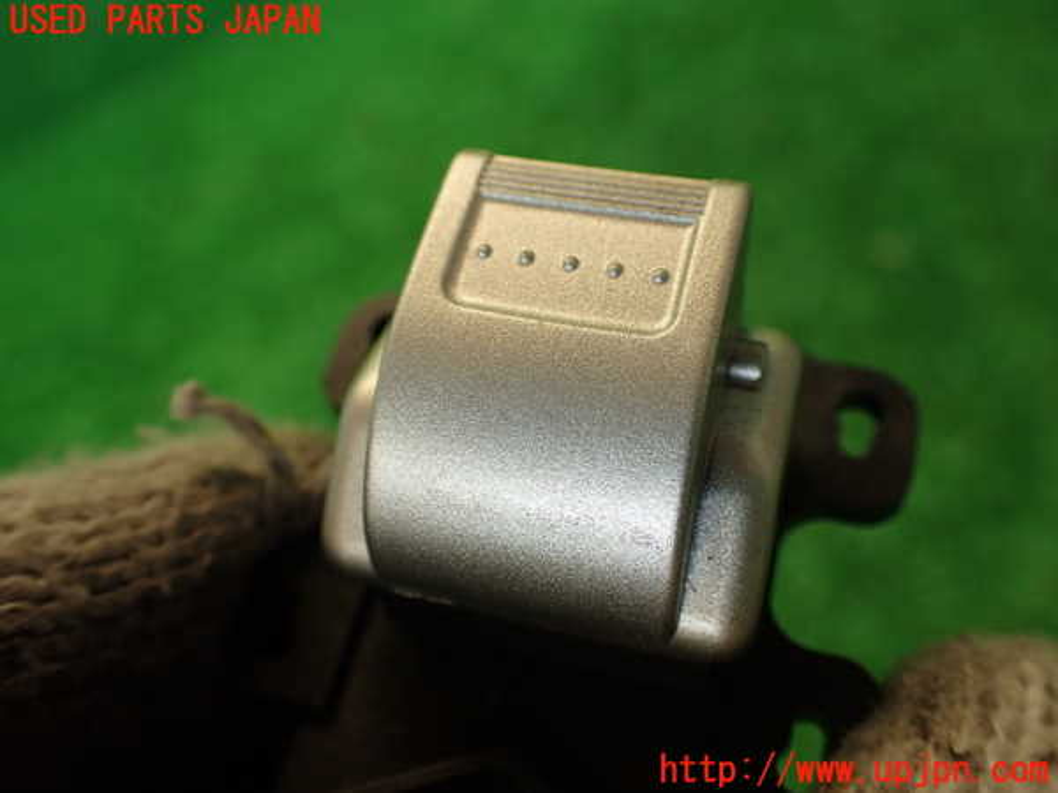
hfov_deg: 51.4
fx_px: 1100
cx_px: 529
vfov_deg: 39.7
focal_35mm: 36
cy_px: 396
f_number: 2.5
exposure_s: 1/80
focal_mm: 6.37
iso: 200
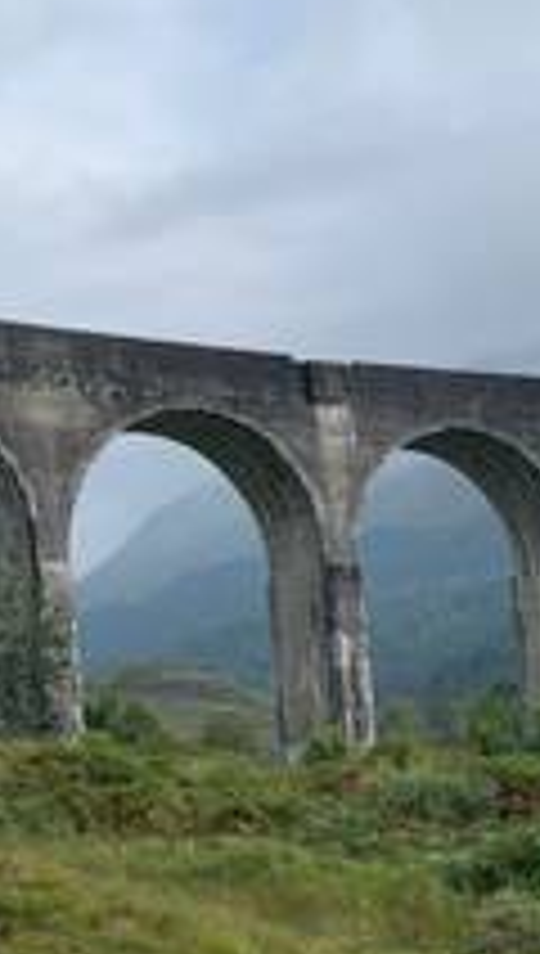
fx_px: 1621
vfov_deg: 32.6
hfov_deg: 18.9
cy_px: 594
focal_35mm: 64
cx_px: 270
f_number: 1.8
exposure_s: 1/2160
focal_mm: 4.25
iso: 25
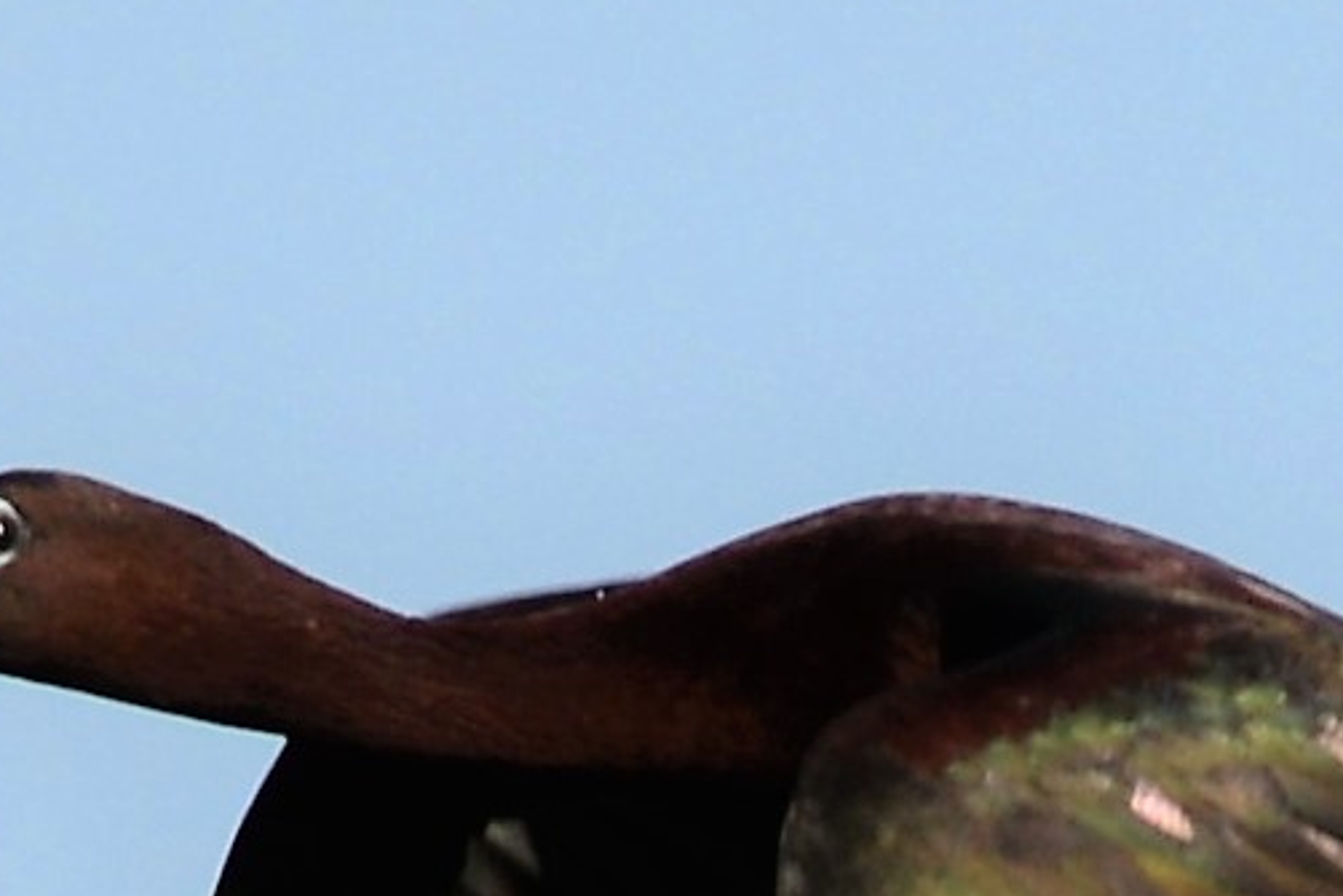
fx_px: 80636
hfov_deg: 1.0
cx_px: 627
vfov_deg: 0.6
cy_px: 984
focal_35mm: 2161
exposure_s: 1/2000
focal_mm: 600
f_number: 8
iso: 320
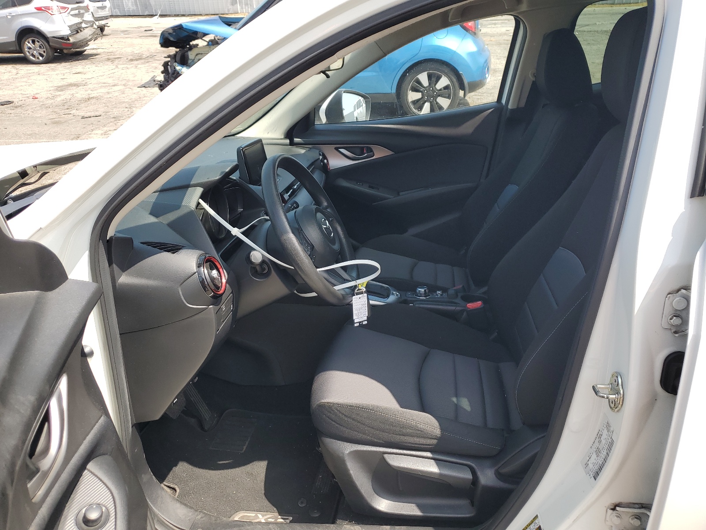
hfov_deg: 67.3
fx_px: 530
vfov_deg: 53.1
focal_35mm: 26
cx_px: 353
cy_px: 265
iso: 50
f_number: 1.5
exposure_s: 1/909
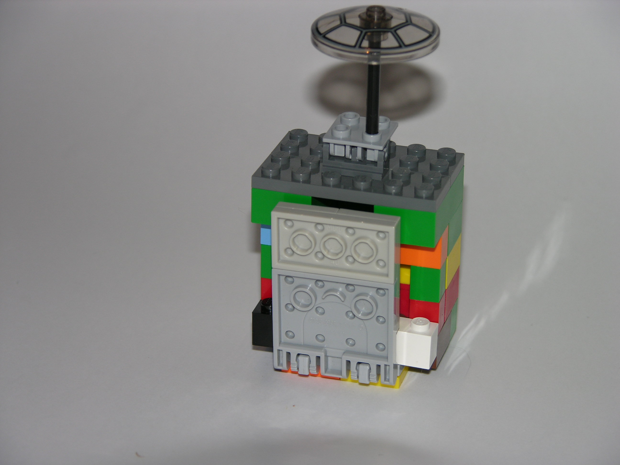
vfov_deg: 11.4
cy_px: 232
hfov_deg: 15.2
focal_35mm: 130
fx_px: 2328
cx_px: 310
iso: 50
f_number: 3.8
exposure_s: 1/120
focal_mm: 31.9
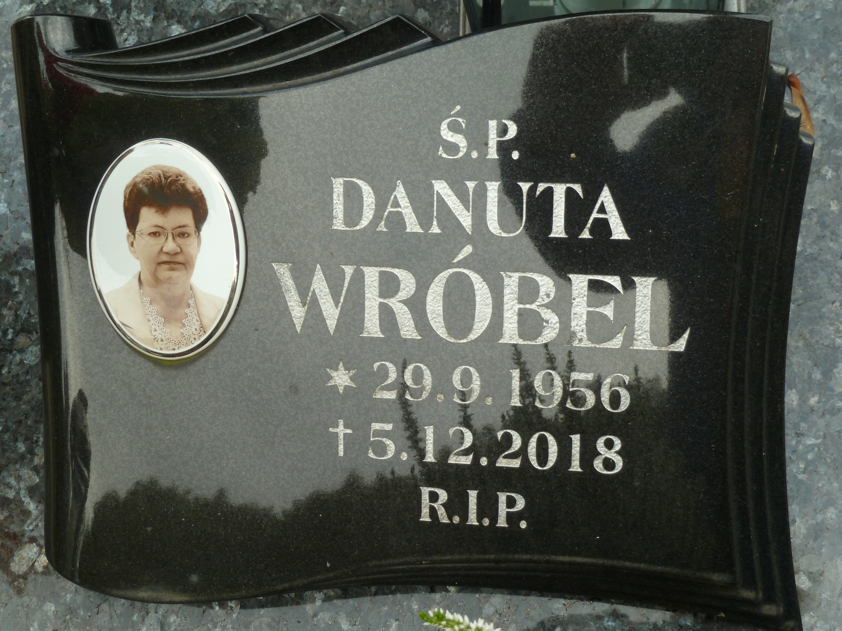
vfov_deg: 28.0
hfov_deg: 36.8
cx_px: 421
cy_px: 316
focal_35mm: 52
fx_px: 1265
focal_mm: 8.5
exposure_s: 1/60
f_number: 3.8
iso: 80
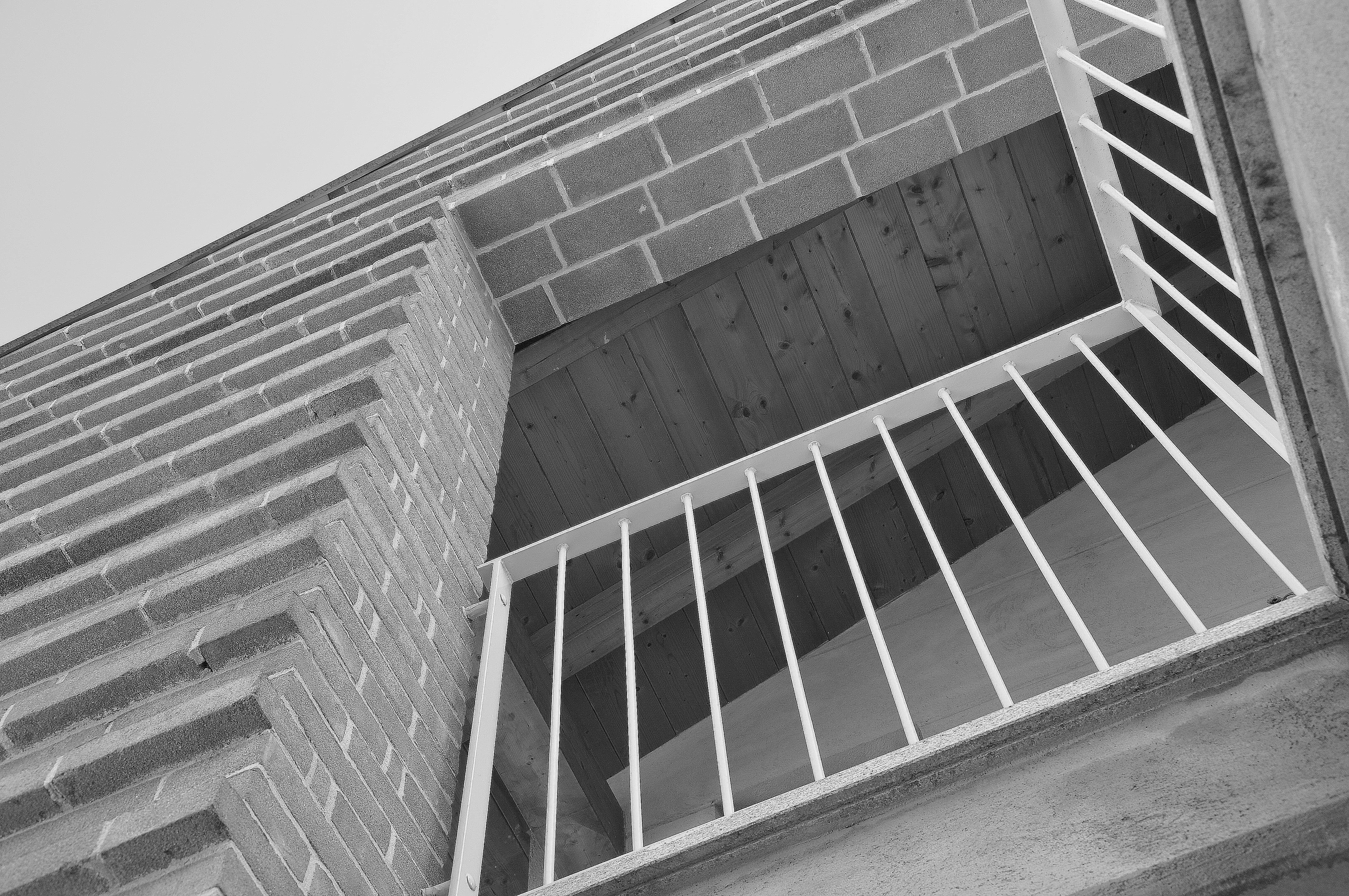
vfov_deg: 31.8
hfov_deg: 46.4
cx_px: 674
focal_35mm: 42
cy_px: 448
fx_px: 1572
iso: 200
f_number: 9
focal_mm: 28
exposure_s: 1/80
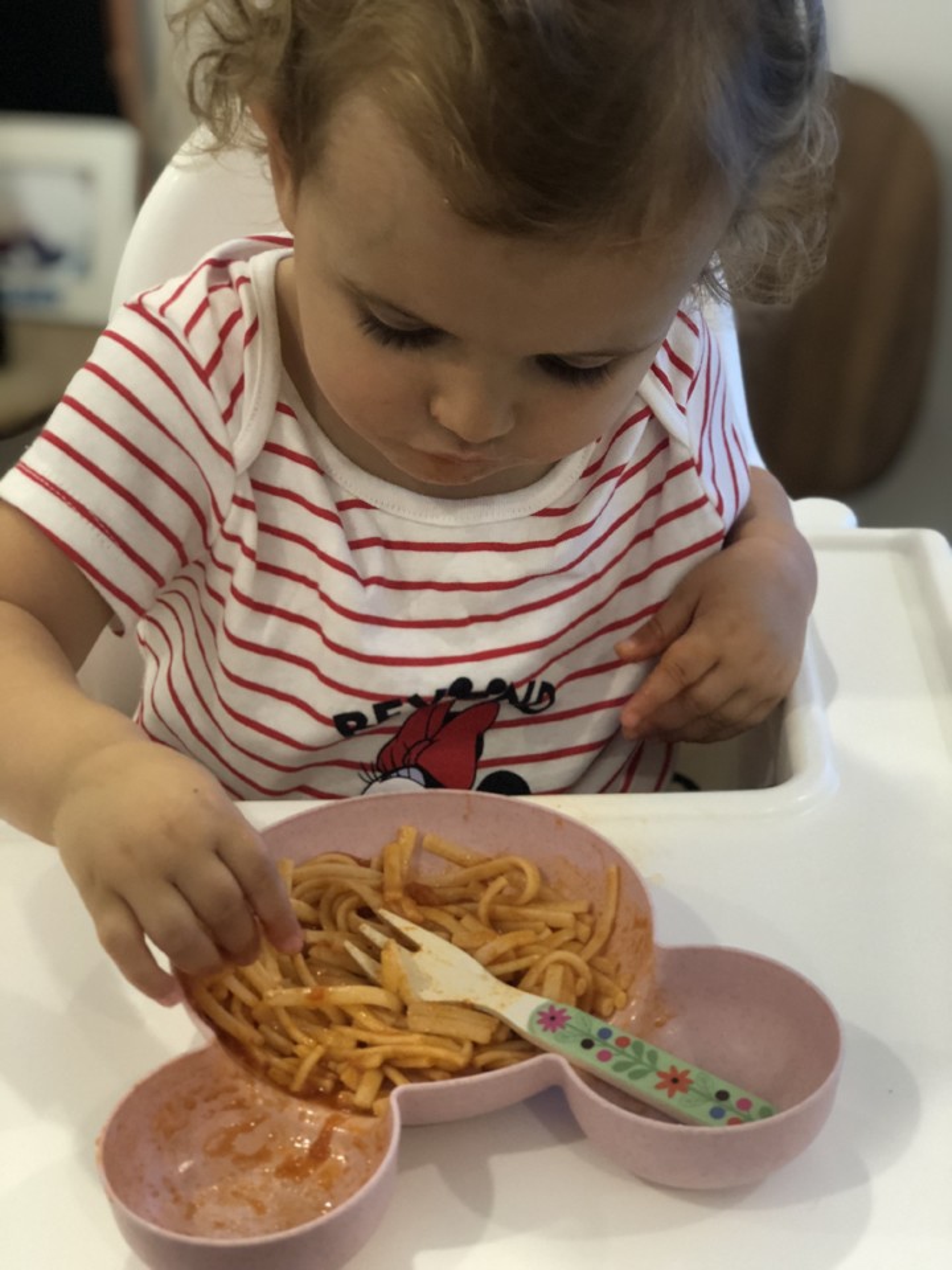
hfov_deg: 25.7
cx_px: 476
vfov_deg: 33.8
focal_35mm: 57
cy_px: 635
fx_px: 2090
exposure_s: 1/33
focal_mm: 6.6
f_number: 2.8
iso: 400
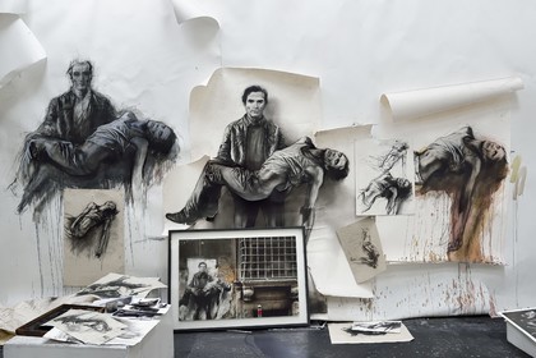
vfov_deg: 42.3
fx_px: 462
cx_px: 268
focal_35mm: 31
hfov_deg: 60.3
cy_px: 179
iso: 1600
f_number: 8
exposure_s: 1/80
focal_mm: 31
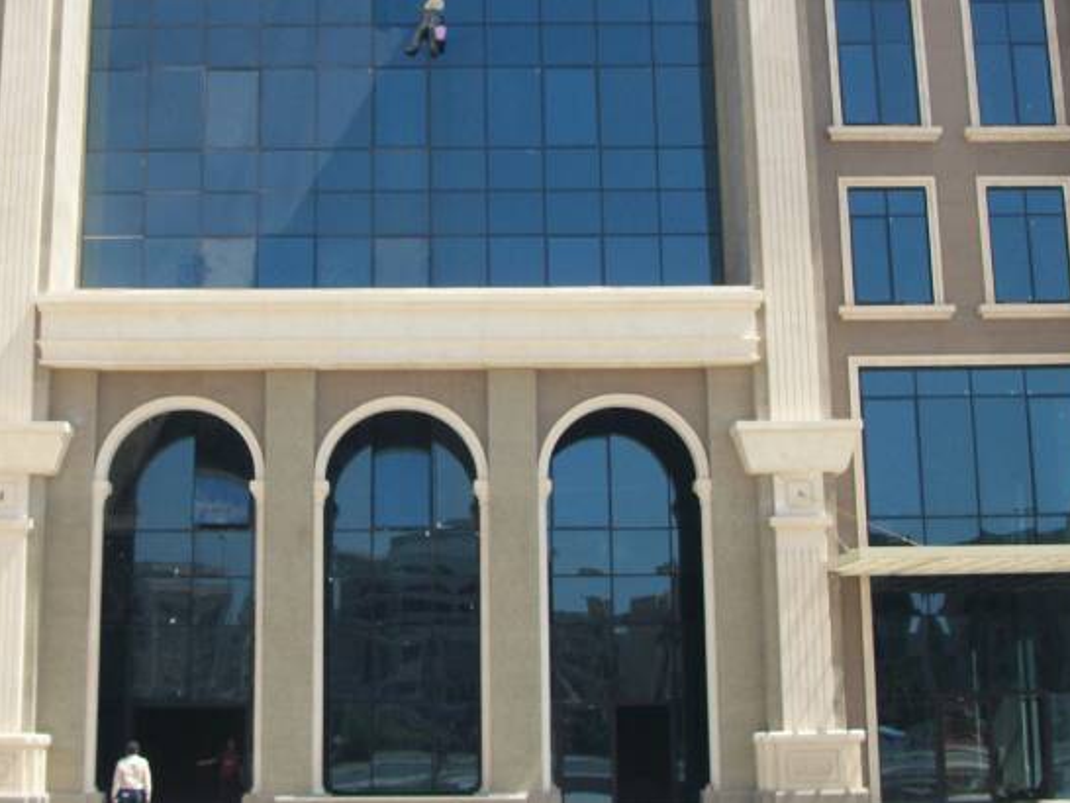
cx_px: 368
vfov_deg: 24.2
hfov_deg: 31.9
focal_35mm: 60
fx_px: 1855
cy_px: 217
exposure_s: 1/100
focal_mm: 5.7
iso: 80
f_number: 8.8
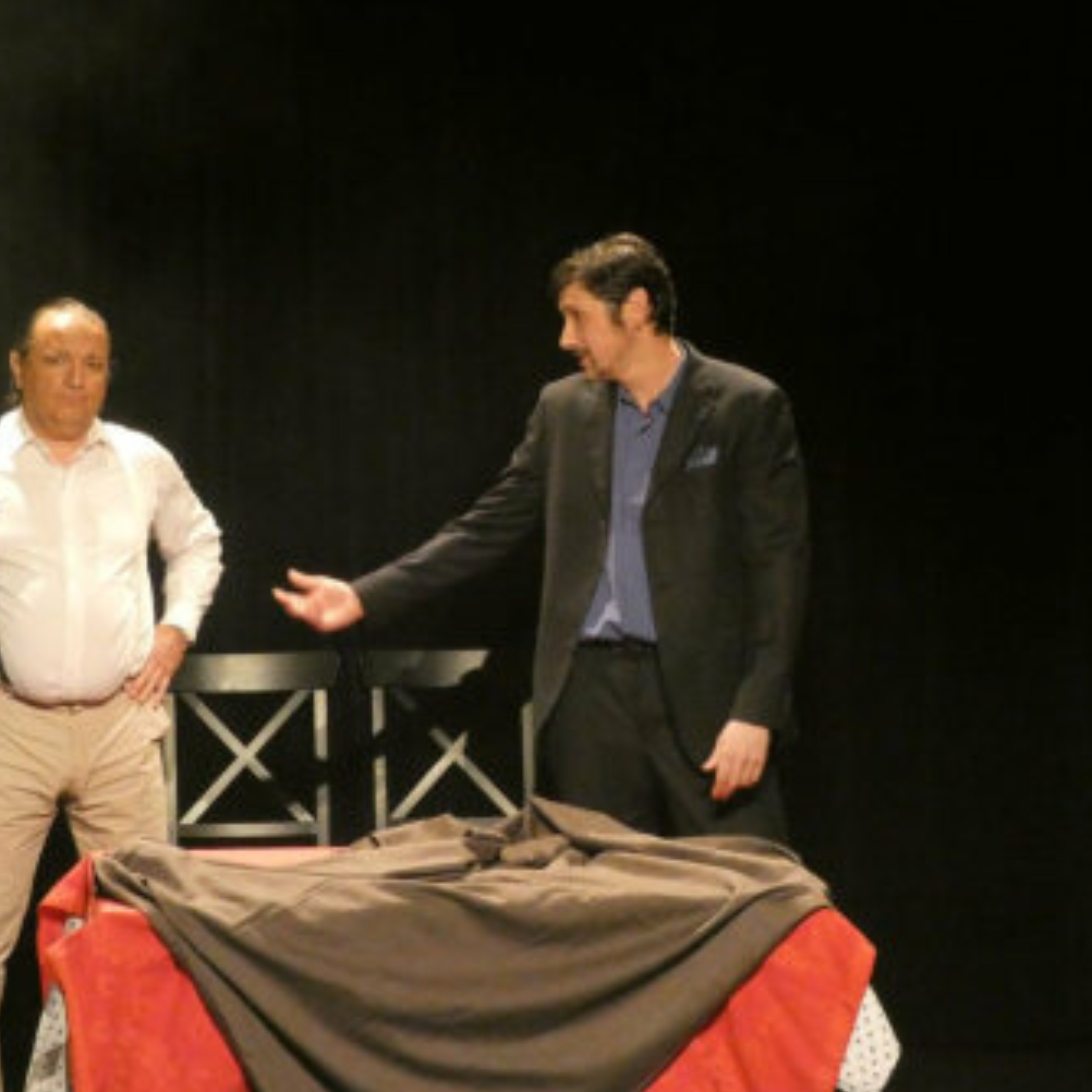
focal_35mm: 149
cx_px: 432
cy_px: 549
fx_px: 5318
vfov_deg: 11.7
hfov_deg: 11.7
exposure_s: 1/50
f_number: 5.2
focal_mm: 22.4
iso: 1600
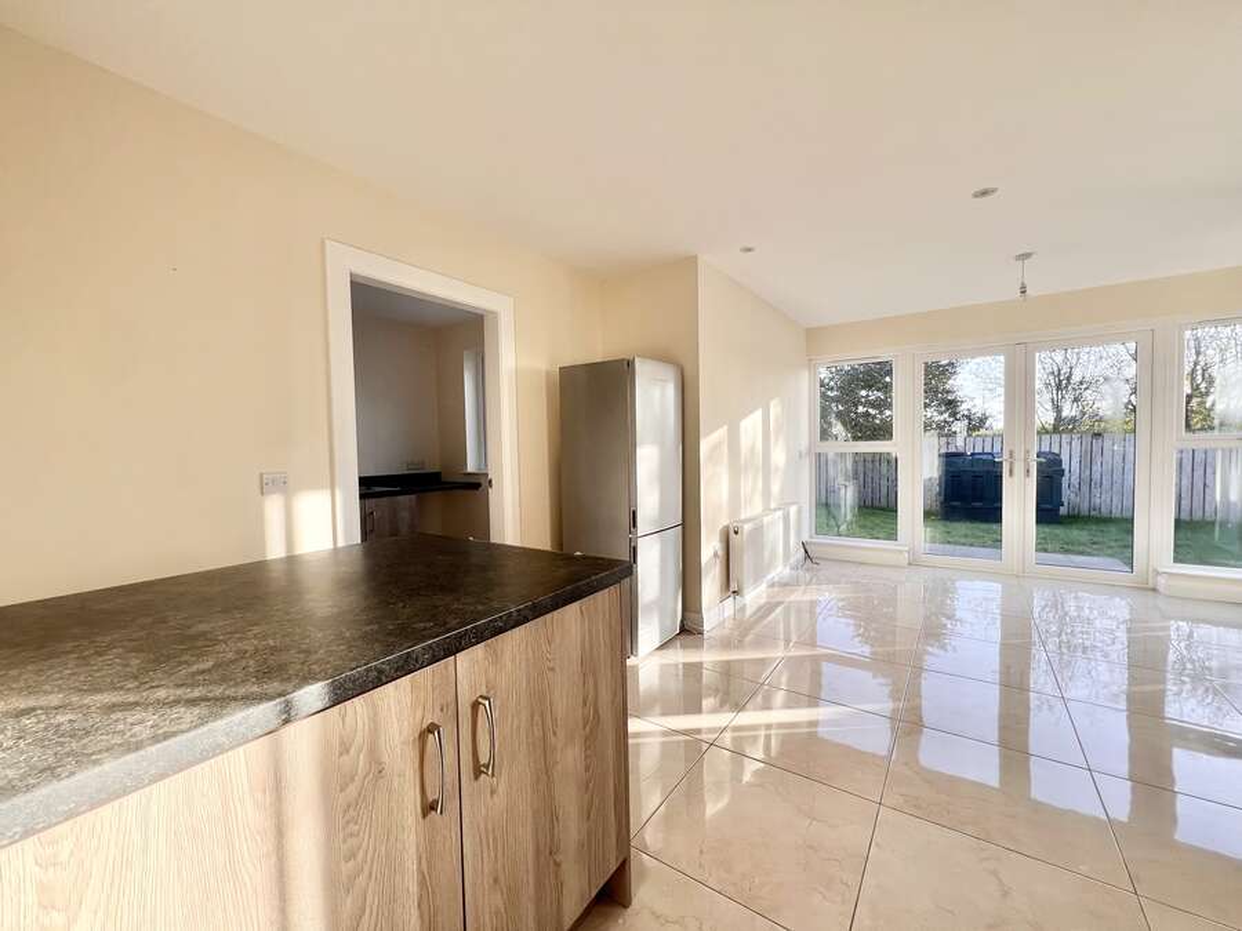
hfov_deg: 106.2
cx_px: 621
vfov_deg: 89.9
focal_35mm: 13
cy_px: 466
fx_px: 466
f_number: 1.8
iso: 32
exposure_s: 1/127
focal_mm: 1.57
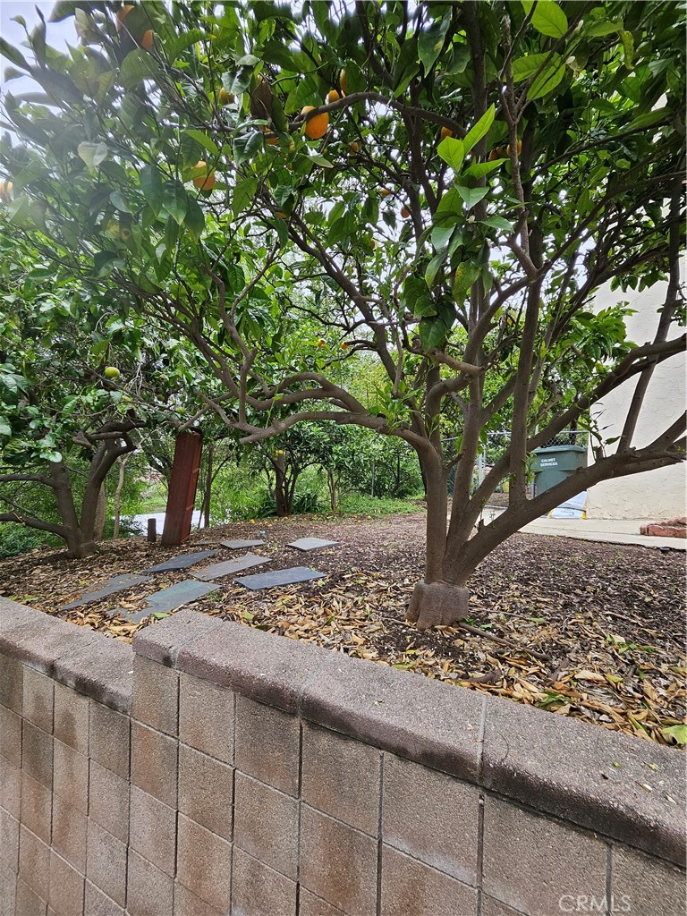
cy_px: 458
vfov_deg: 106.2
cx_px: 344
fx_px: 344
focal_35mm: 13
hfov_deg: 89.9
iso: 32
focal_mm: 1.74
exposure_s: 1/120
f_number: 2.2
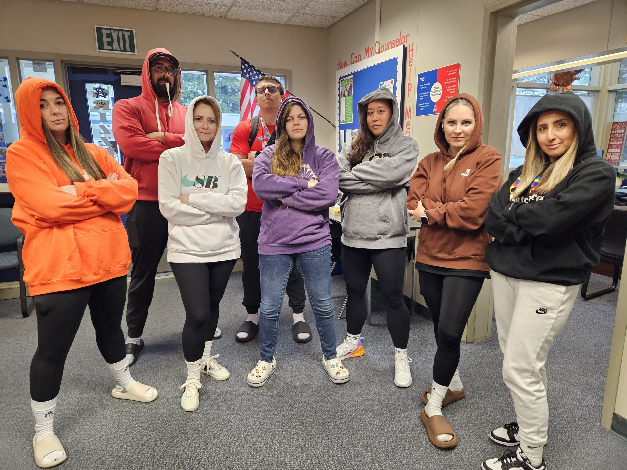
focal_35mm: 23
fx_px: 417
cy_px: 235
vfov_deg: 58.9
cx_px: 314
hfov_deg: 73.9
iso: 400
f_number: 1.8
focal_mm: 5.4
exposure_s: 1/120
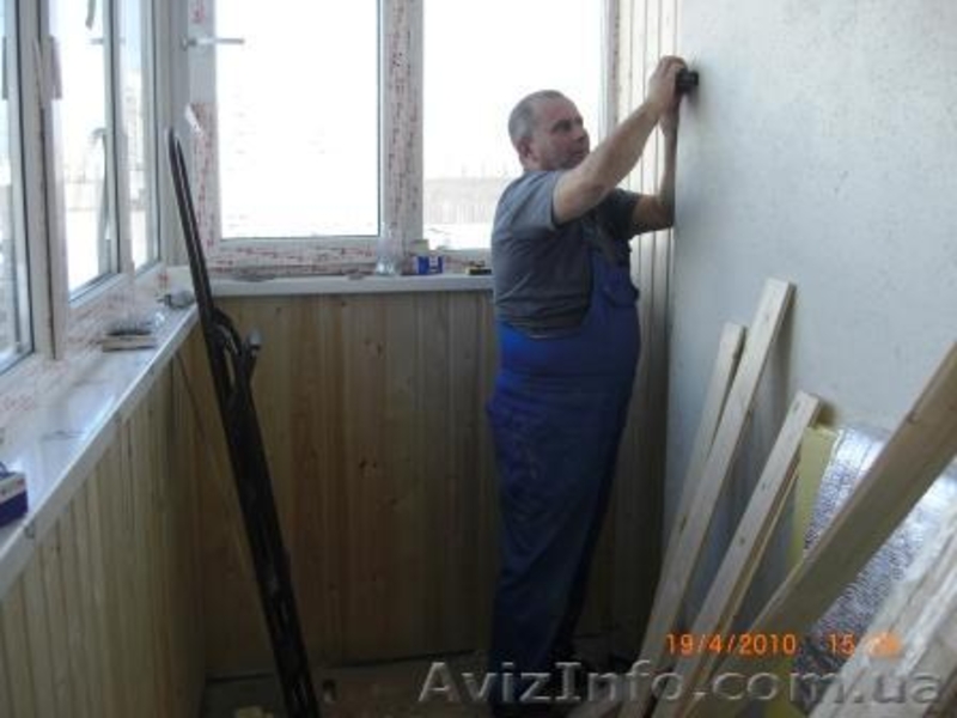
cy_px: 359
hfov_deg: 49.0
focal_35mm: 38
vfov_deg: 37.7
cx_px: 478
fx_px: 1051
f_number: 2.8
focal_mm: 7.9
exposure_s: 1/250
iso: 80
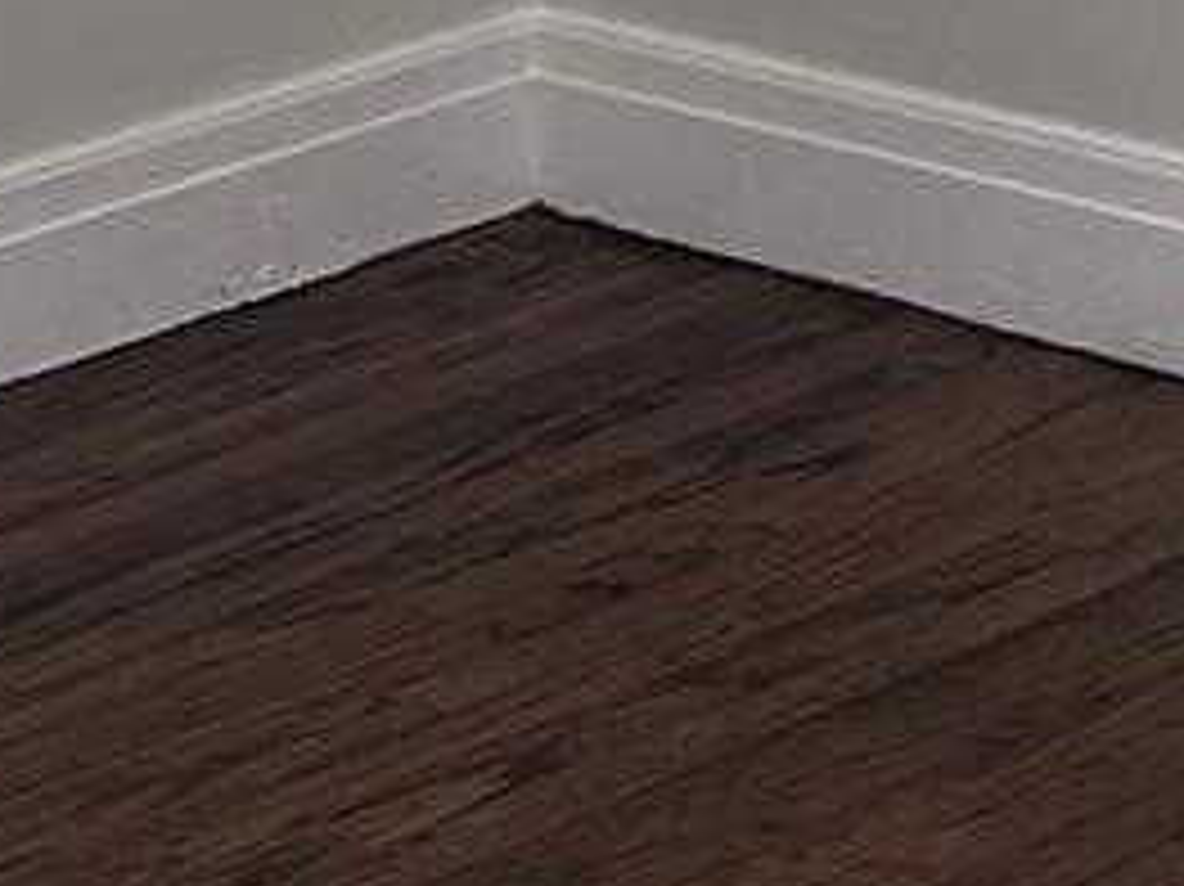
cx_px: 1805
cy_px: -1606
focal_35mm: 187
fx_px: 6393
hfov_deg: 10.2
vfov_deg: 7.2
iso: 125
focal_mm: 6.86
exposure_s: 1/60
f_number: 1.78
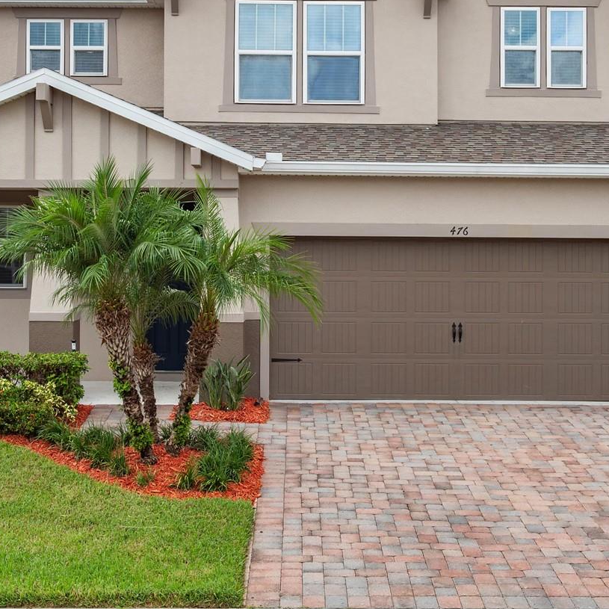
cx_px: 305
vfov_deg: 29.0
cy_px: 241
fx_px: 1174
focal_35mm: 59
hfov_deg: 29.1
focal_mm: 17
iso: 200
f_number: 8
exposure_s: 1/400
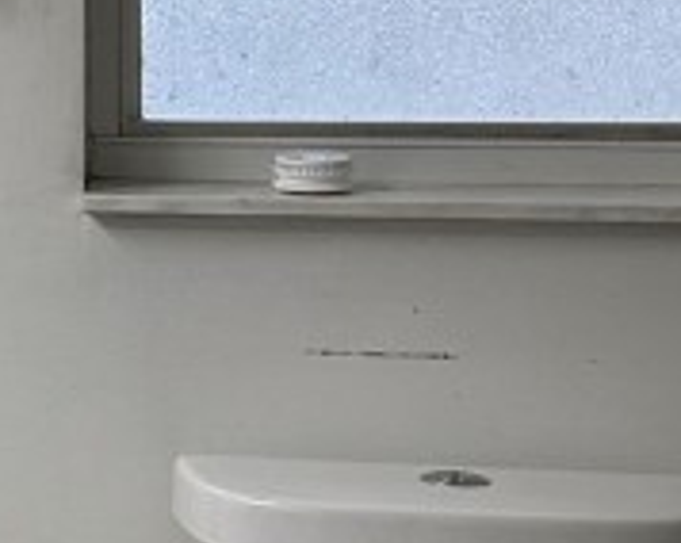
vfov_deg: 10.5
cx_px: -750
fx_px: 2939
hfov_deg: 11.6
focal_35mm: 146
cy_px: 23
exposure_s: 1/120
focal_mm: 5.7
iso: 64
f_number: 1.5
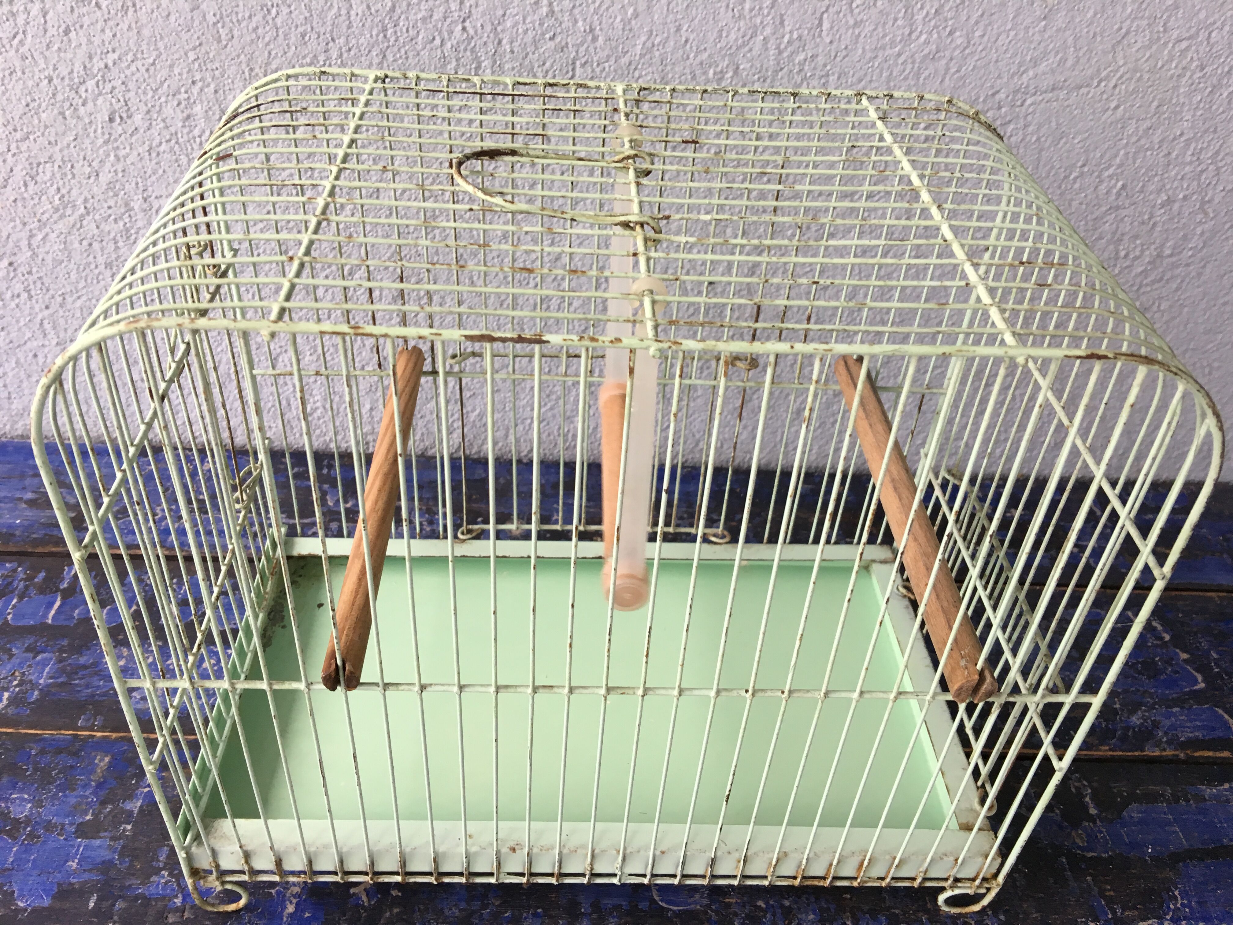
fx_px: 1033
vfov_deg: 48.2
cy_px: 462
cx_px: 616
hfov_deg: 61.7
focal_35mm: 29
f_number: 2.2
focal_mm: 4.15
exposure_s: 1/33
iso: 64
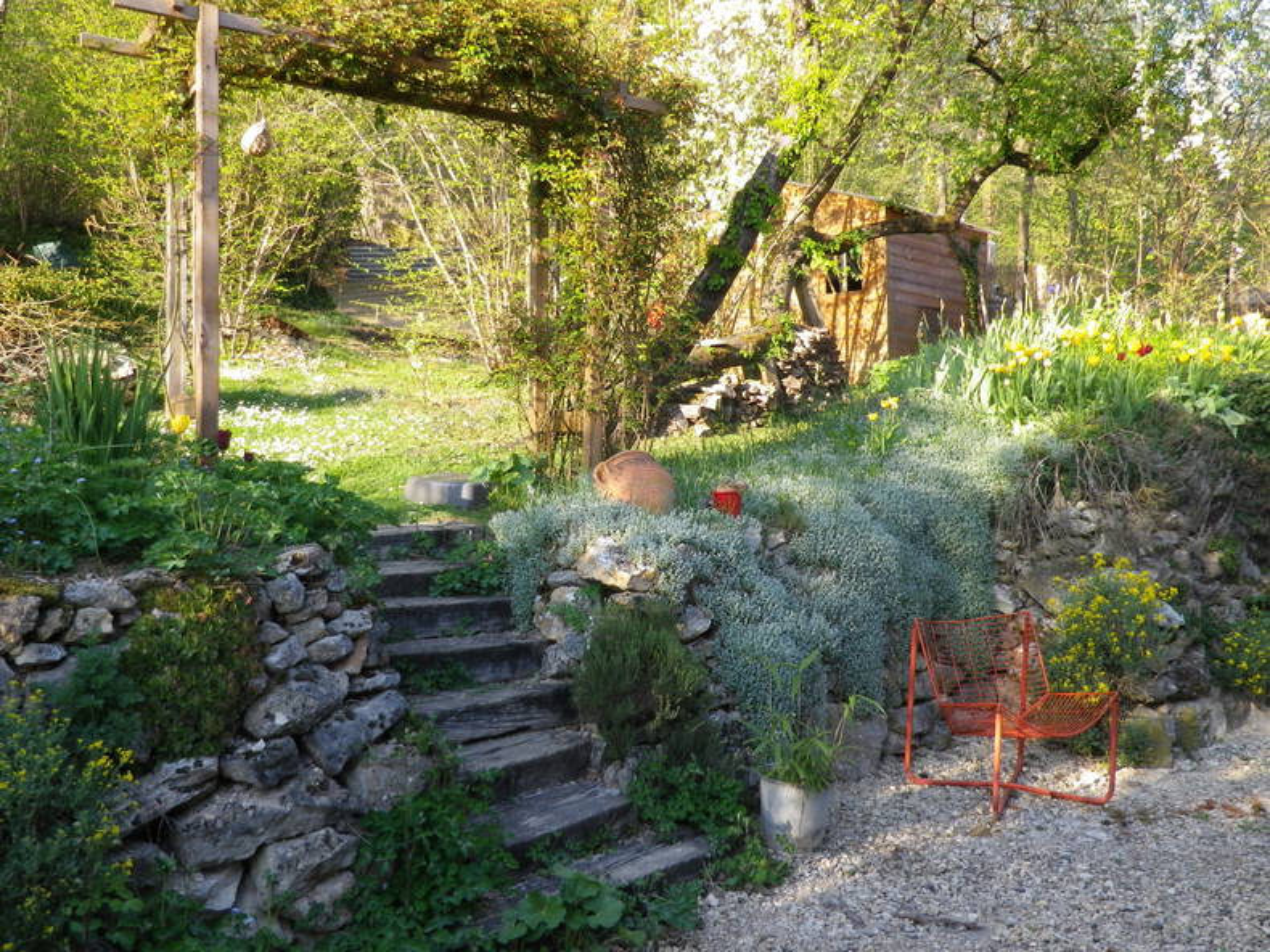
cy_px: 476
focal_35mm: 33
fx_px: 1210
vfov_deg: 42.9
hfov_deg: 55.4
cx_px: 635
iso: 80
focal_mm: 6
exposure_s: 1/80
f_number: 3.8
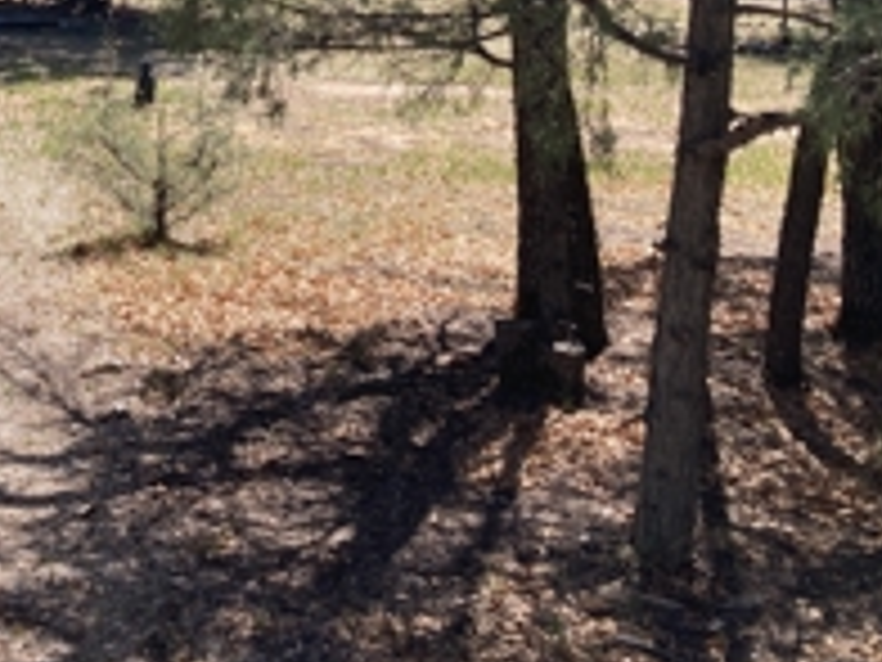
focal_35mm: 57
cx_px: 32
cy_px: 59
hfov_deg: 31.6
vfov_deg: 24.9
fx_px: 1452
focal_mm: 3.99
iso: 20
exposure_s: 1/873
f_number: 1.8
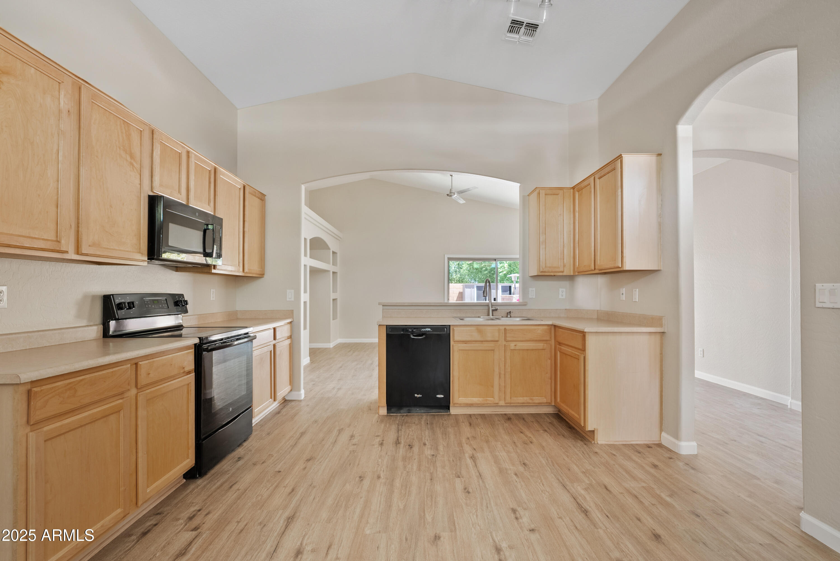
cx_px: 420
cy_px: 280
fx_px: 373
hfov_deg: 96.7
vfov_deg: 73.8
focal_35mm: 16
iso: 100
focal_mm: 16
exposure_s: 3.2
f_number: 8
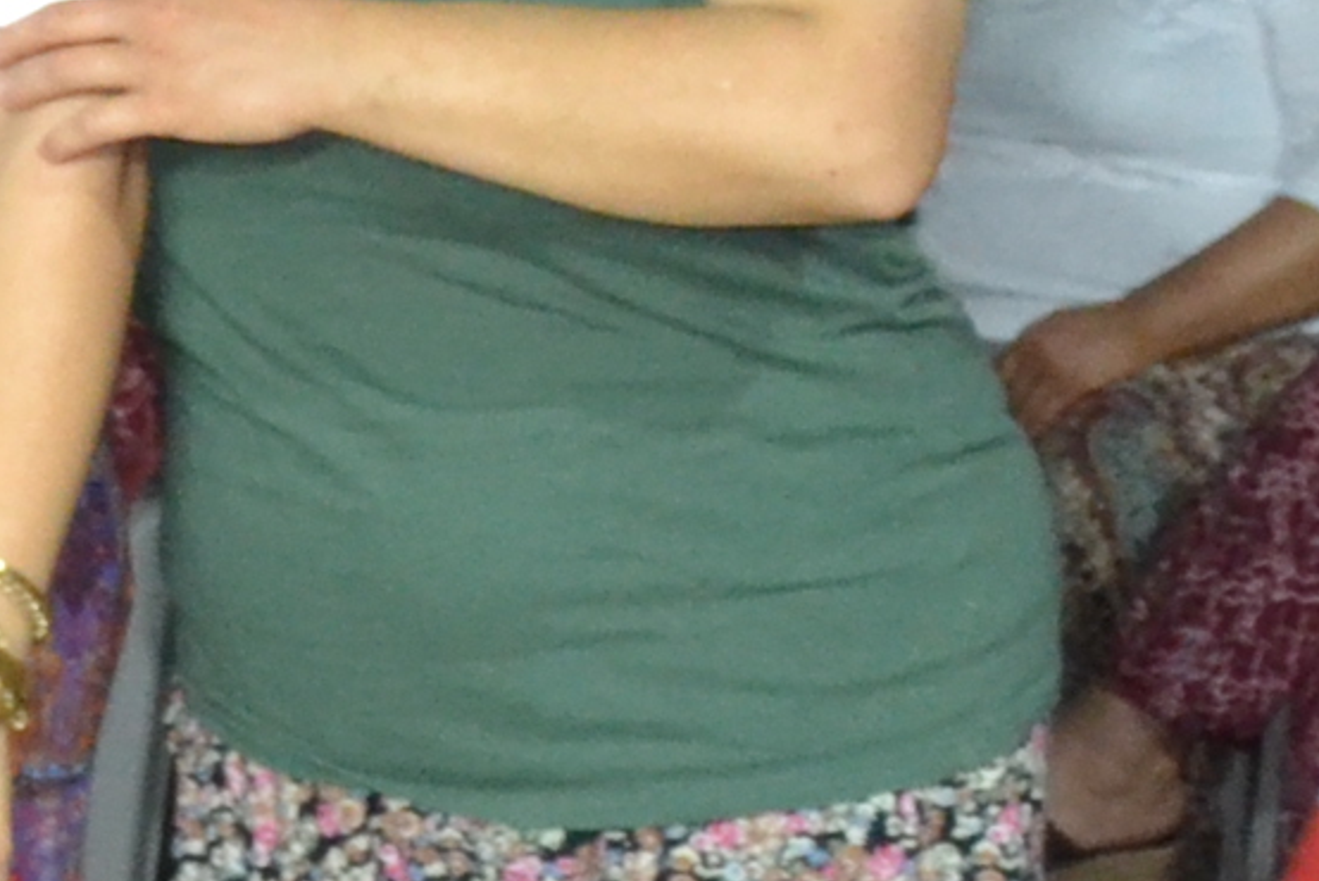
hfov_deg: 8.4
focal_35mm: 215
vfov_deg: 6.4
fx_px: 7885
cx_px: -2281
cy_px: 12
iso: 2500
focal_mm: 23
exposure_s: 1/60
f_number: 3.8
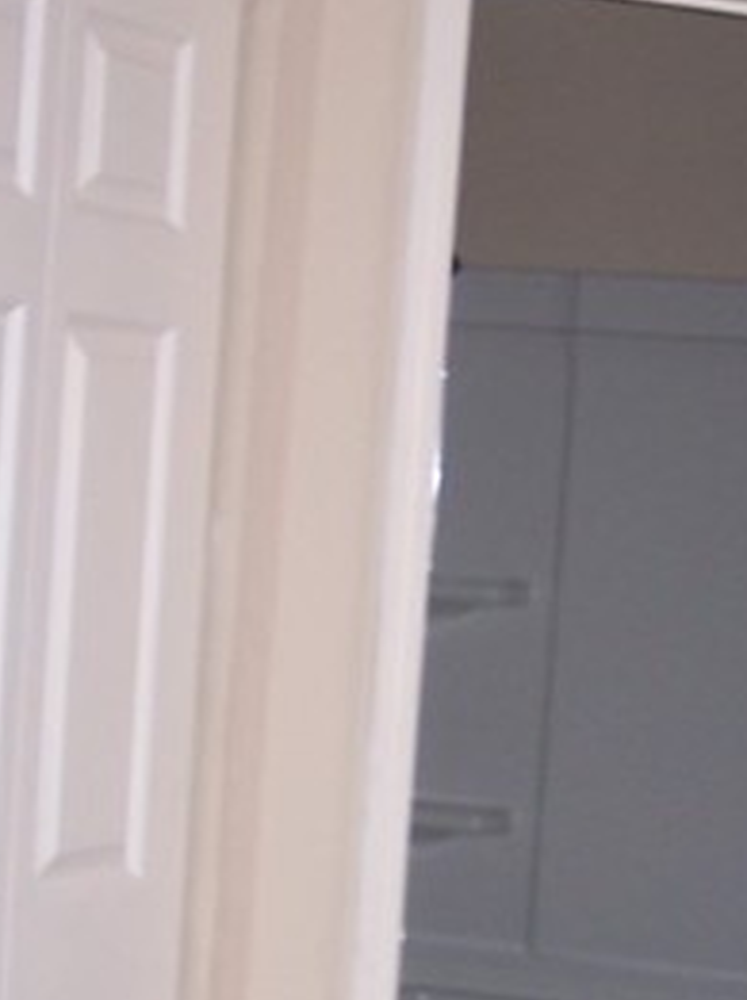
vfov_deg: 17.6
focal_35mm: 112
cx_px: 467
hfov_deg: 13.2
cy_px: 632
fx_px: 3230
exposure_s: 1/60
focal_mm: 6.3
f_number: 2.8
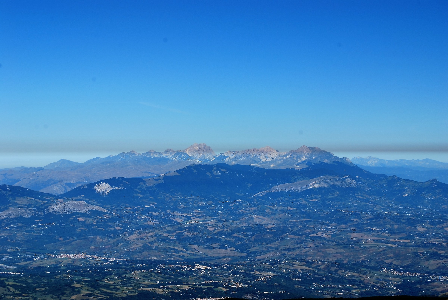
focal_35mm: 82
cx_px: 224
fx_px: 1028
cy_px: 150
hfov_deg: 24.6
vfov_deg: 16.6
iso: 100
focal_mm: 55
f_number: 10
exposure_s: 1/250
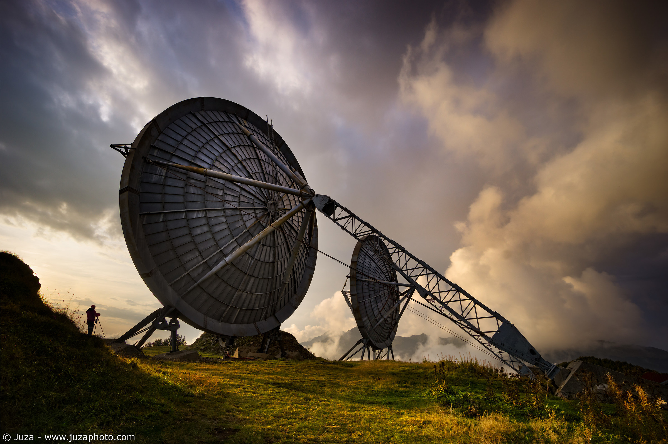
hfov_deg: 100.4
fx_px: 278
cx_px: 334
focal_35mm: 15
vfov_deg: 77.3
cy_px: 222
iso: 100
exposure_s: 1/250
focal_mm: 10
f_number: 9
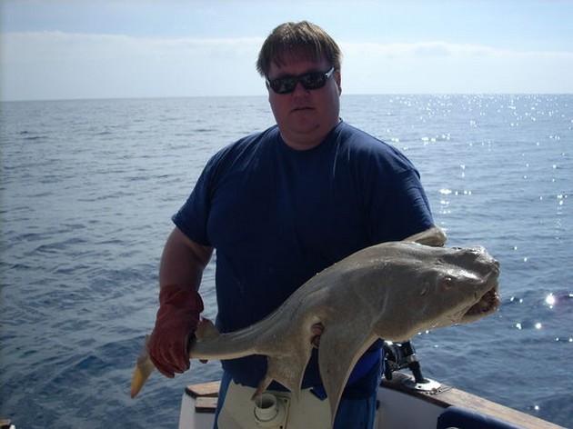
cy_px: 214
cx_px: 286
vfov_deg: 31.5
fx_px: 761
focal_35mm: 46
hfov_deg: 41.3
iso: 64
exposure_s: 1/479
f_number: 6.3
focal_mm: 7.6
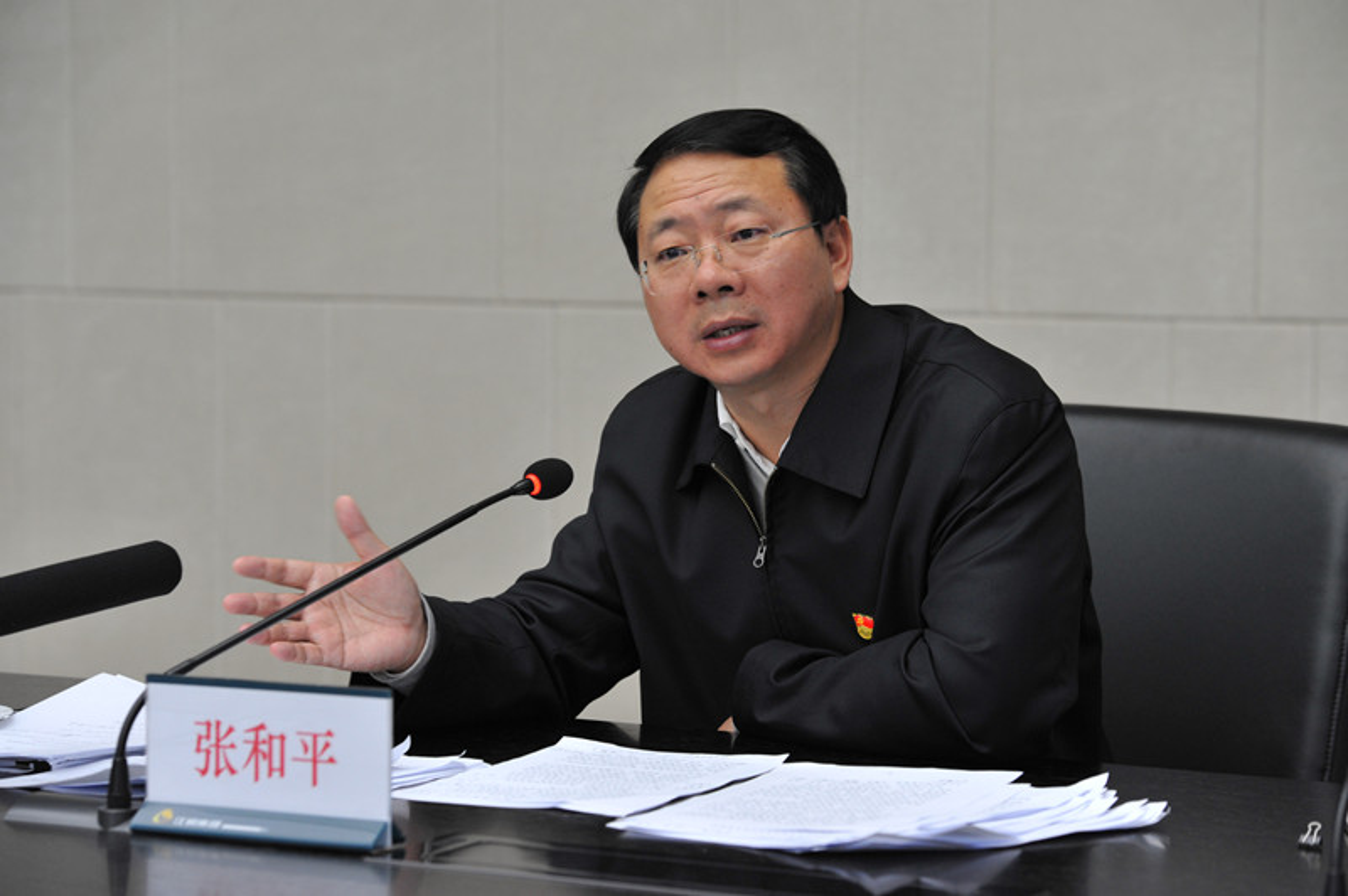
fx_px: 4115
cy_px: 448
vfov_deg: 12.4
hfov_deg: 18.6
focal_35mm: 110
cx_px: 674
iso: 1250
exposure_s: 1/160
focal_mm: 110
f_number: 5
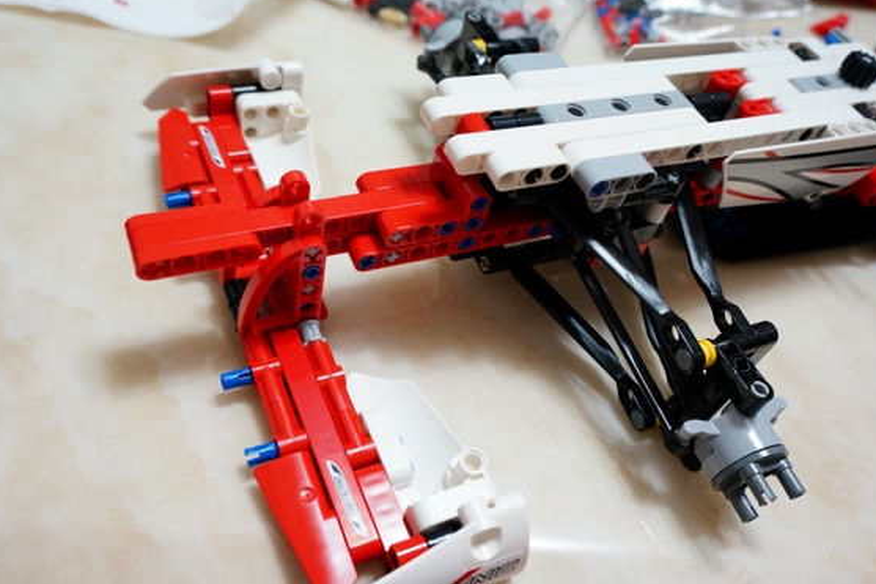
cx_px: 445
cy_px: 315
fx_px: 754
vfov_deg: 42.3
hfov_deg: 60.3
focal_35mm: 31
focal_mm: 18
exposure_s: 1/25
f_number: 4.5
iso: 1600
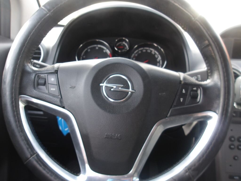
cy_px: 90
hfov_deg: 65.3
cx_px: 120
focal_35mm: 27
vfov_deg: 51.4
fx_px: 188
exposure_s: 1/30
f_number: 3
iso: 147
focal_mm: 4.9
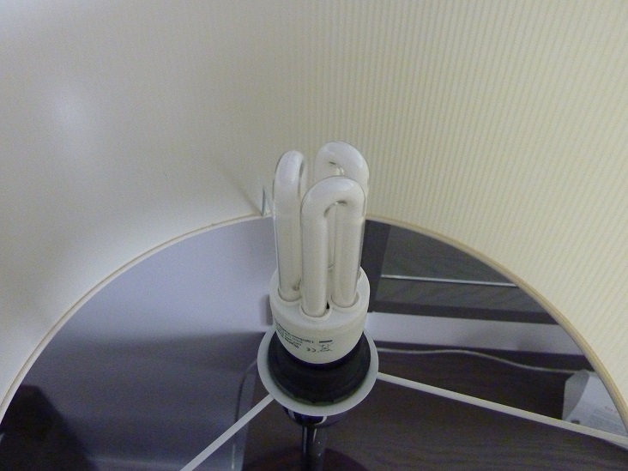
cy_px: 236
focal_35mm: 25
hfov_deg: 69.4
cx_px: 314
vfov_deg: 54.9
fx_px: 454
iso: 800
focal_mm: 4.1
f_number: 3.3
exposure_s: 1/40
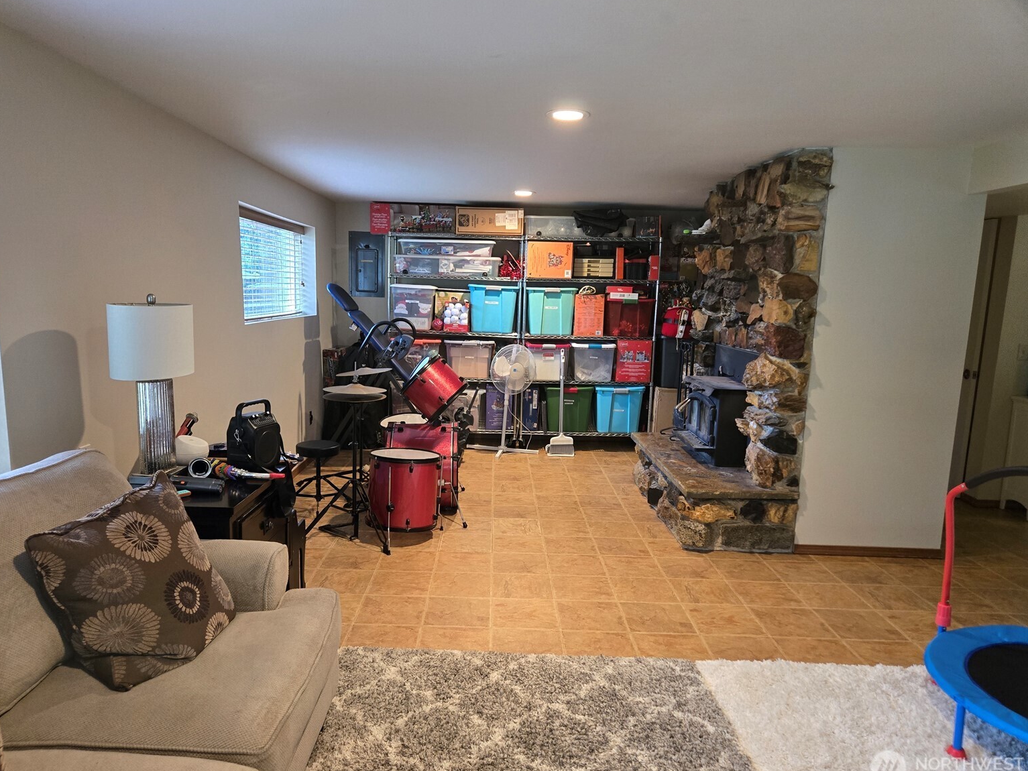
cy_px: 393
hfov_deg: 71.6
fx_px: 713
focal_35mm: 24
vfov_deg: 56.8
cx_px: 508
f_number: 1.8
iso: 640
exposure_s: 1/60
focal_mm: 5.4
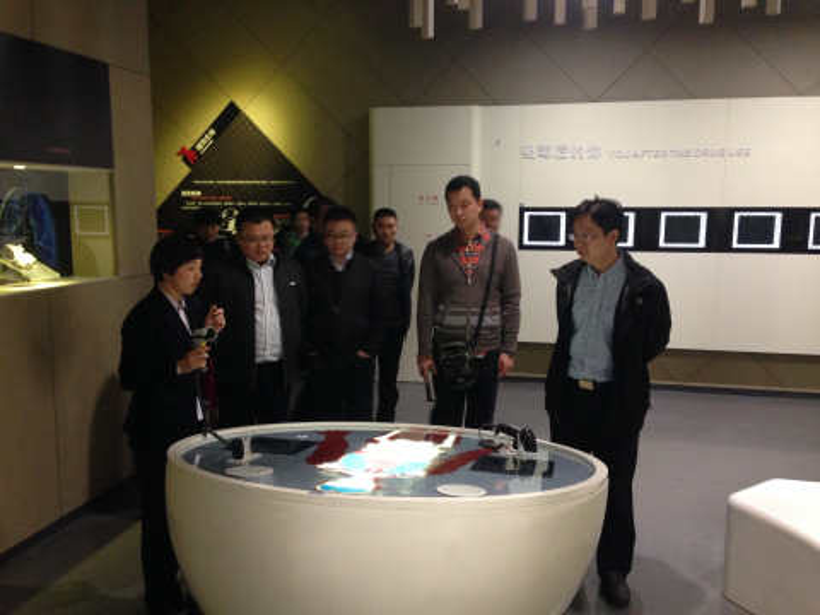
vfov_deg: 42.9
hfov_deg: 55.4
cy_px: 308
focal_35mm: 33
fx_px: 782
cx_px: 410
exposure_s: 1/20
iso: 250
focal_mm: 4.12
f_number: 2.4
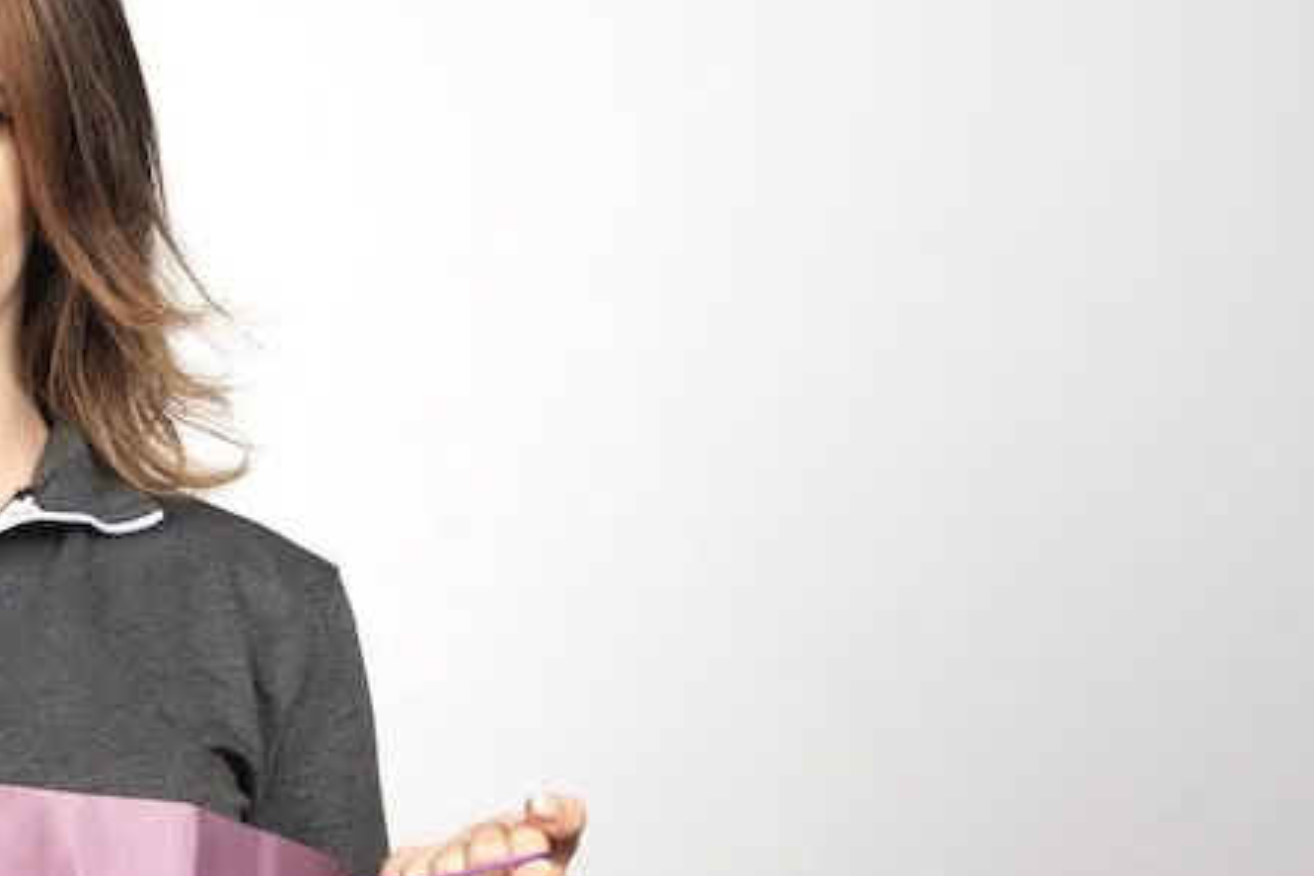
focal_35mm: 135
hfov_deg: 14.9
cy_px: 870
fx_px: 4927
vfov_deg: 10.1
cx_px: -50
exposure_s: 1/100
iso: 200
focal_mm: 50
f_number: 8
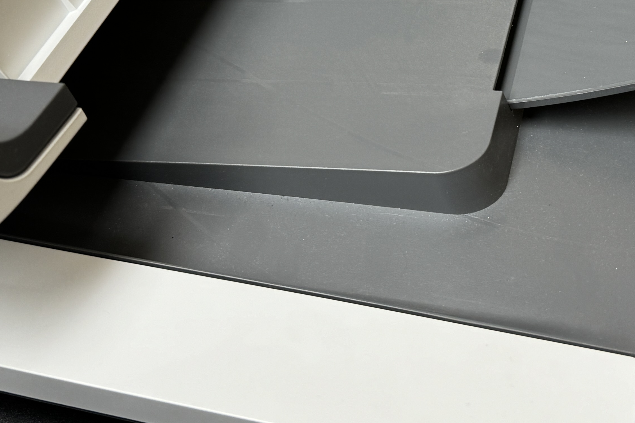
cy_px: -30
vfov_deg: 20.7
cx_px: 413
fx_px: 1111
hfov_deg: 31.7
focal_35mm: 63
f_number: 1.78
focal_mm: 6.86
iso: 100
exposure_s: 1/60
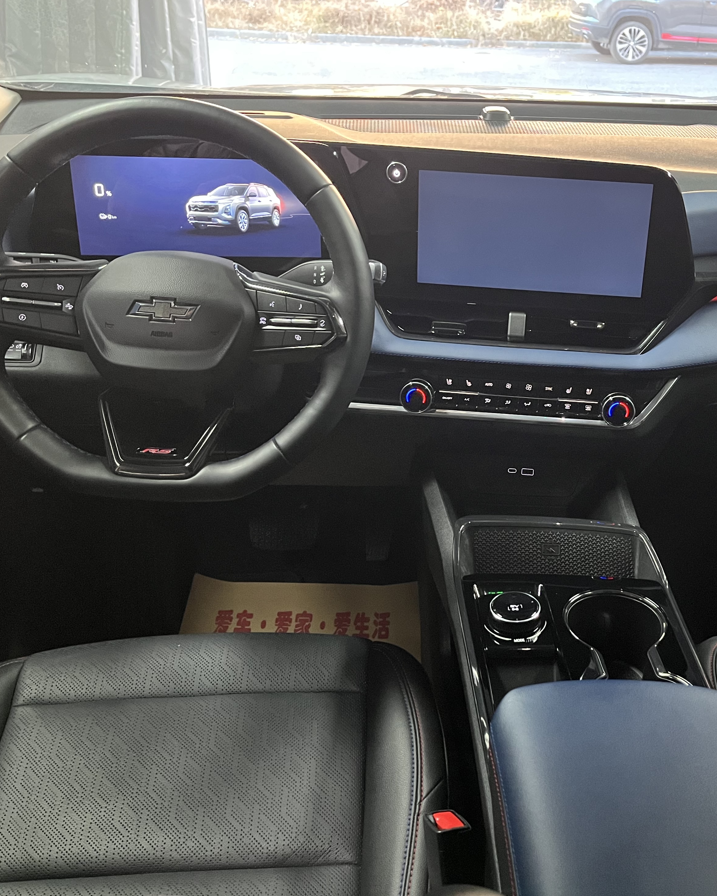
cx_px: 498
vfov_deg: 51.5
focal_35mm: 35
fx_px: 928
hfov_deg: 41.5
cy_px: 435
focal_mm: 5.1
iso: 640
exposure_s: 1/37
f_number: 1.6
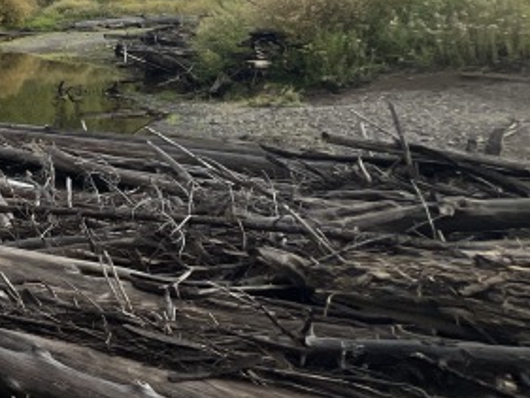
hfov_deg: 21.8
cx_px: -446
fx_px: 735
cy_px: -34
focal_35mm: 48
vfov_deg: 27.8
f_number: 1.8
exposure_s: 1/1340
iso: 32
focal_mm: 1.57
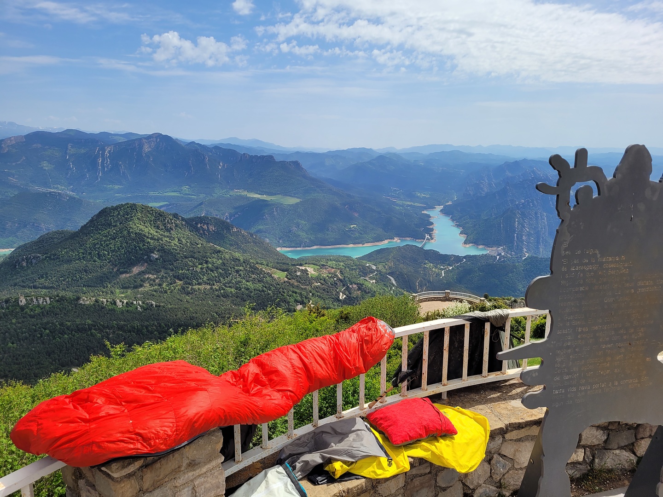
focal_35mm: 26
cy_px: 248
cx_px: 332
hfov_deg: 67.3
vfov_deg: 53.1
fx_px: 498
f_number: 1.8
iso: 40
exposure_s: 1/3100
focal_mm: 5.4
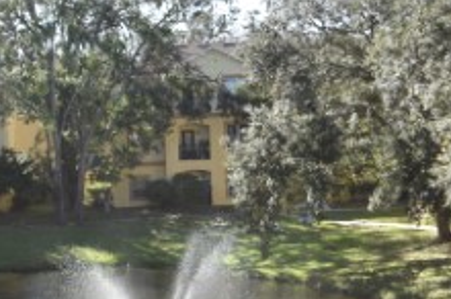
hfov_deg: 17.2
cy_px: 225
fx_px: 1476
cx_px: 80
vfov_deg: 11.5
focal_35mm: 118
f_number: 8
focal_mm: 24
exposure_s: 1/250
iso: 220
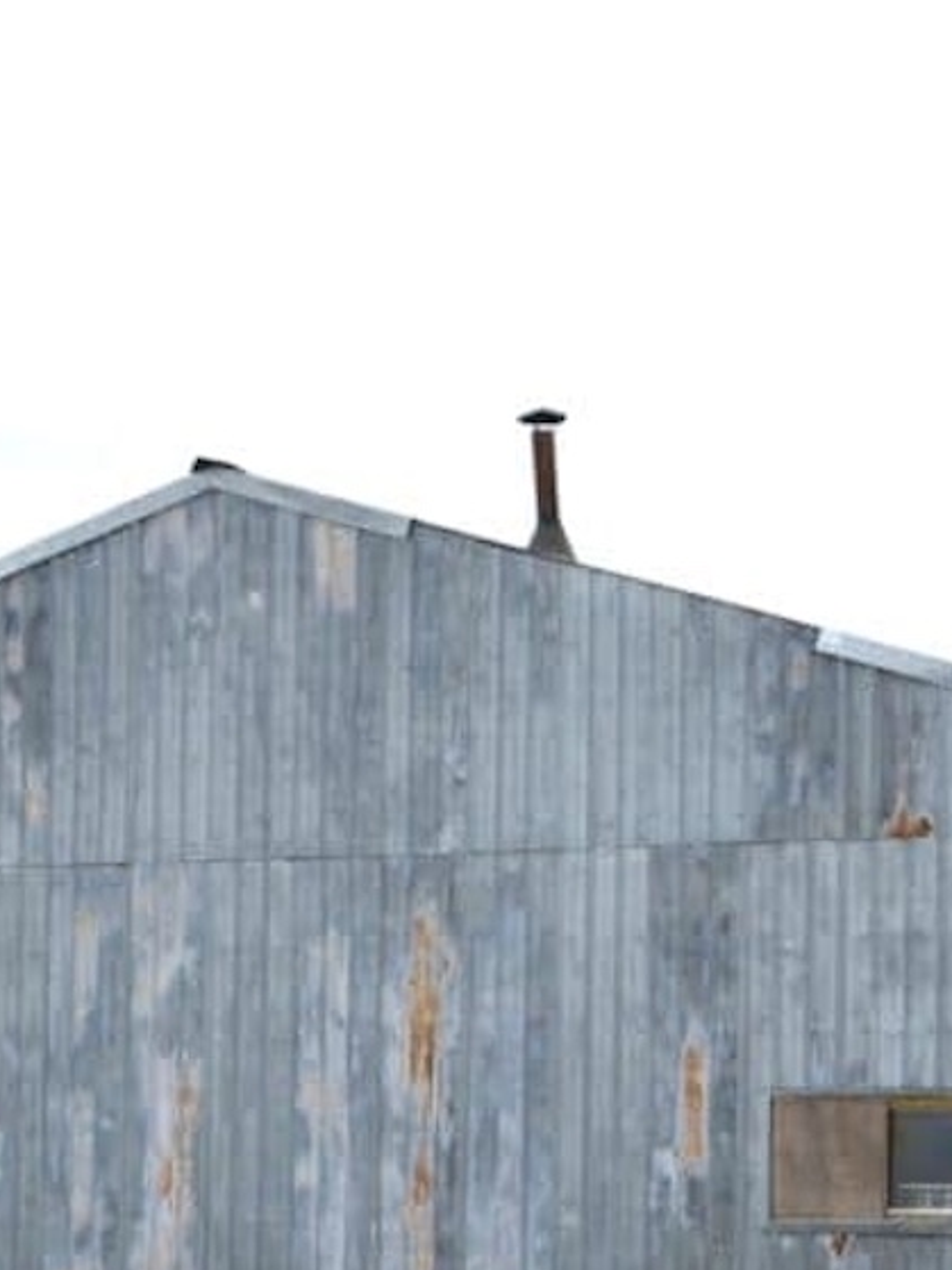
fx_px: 3925
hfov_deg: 13.4
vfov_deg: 18.2
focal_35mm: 107
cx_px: -220
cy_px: 993
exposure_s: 1/200
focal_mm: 24
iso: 100
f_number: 7.1
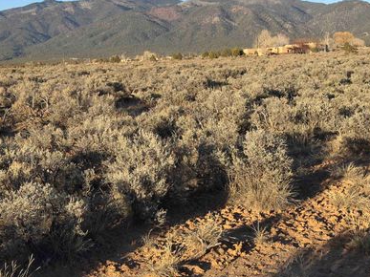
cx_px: 191
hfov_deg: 31.2
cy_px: 117
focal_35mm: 62
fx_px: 662
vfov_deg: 23.6
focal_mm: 6.76
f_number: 1.78
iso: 64
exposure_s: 1/2045
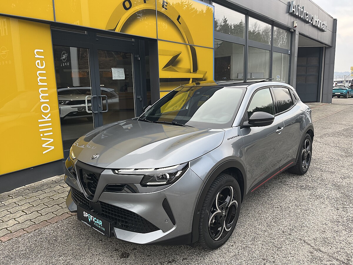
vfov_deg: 53.1
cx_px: 176
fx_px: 265
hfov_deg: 67.3
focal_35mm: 26
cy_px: 132
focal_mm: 5.1
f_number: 1.6
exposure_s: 1/366
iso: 50
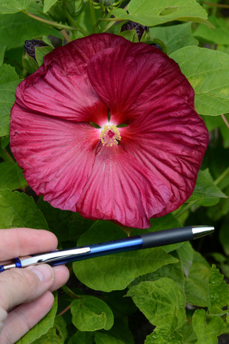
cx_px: 114
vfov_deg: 19.4
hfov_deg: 13.1
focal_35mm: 105
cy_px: 172
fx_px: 1001
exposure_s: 1/100
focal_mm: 105
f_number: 16
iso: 200
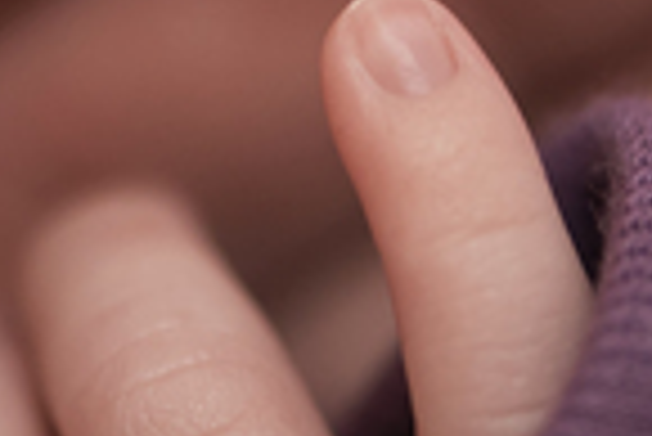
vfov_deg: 3.0
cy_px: 34
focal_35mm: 464
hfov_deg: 4.4
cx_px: 189
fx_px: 8412
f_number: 3.2
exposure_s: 1/50
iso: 500
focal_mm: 105
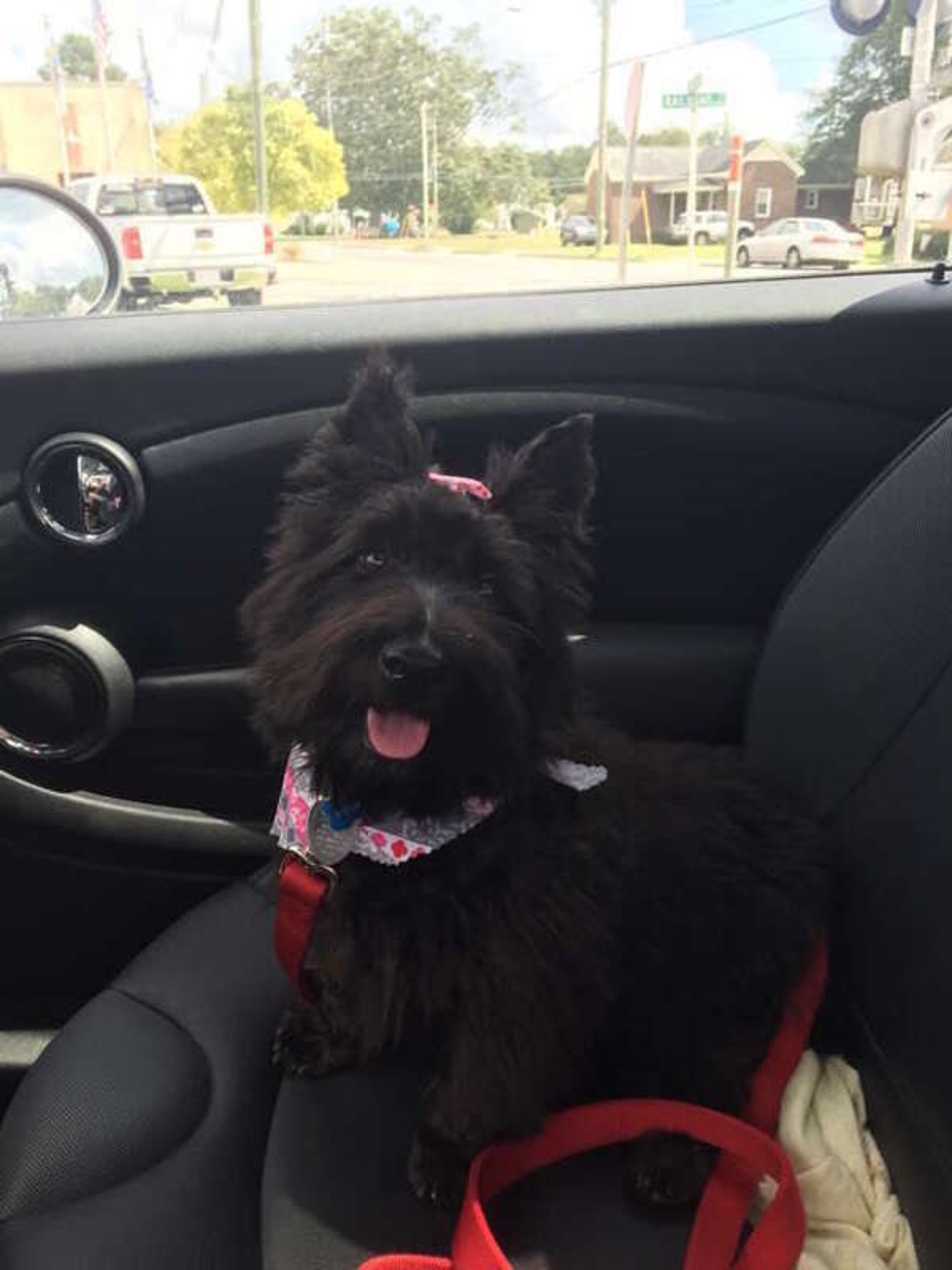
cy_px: 635
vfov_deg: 61.7
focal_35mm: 29
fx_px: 1063
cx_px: 476
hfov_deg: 48.2
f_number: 2.2
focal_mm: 4.15
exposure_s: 1/176
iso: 32
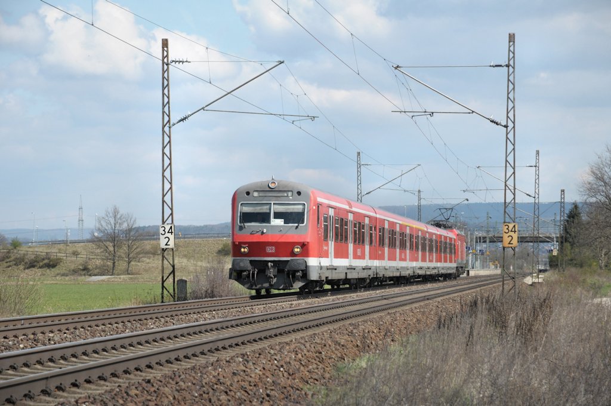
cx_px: 306
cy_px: 203
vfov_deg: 10.7
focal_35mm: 128
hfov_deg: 16.1
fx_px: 2161
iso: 320
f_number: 8
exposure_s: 1/800
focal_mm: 85
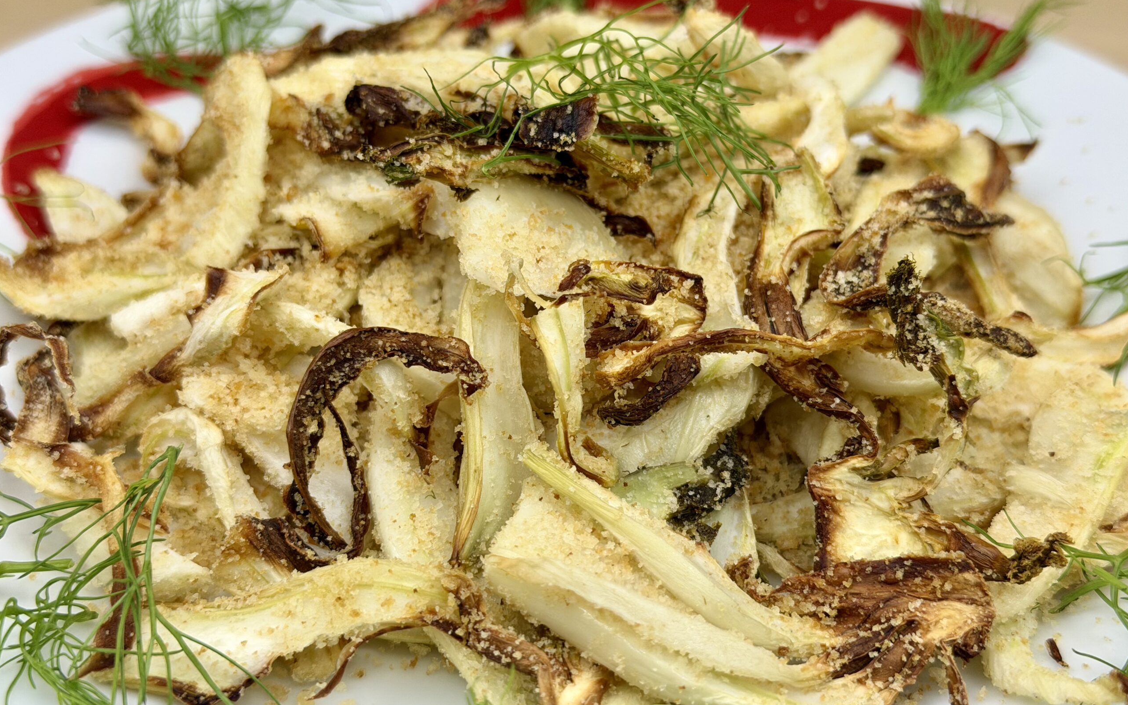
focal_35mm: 51
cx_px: 564
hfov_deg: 39.6
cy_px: 365
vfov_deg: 25.3
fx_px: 1568
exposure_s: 1/951
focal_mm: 6.76
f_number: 1.78
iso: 64
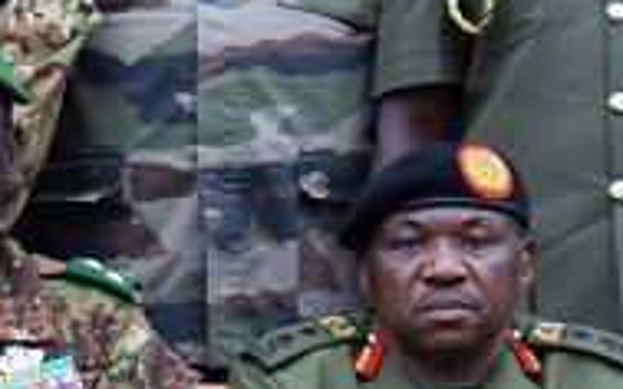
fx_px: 4753
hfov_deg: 7.4
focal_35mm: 280
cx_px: -264
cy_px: 302
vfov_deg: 4.7
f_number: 5
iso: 400
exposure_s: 1/100
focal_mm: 32
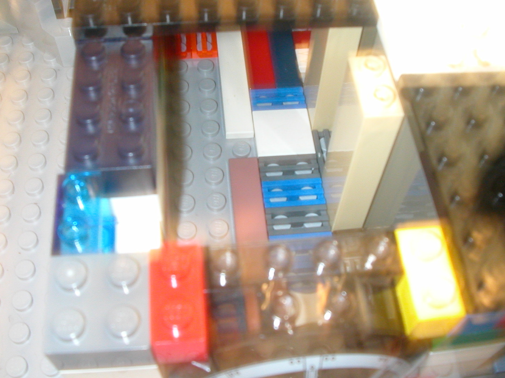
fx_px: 598
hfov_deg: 45.8
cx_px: 250
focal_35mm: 41
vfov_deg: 35.1
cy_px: 182
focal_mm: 5.6
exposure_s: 1
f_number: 4.5
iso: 200
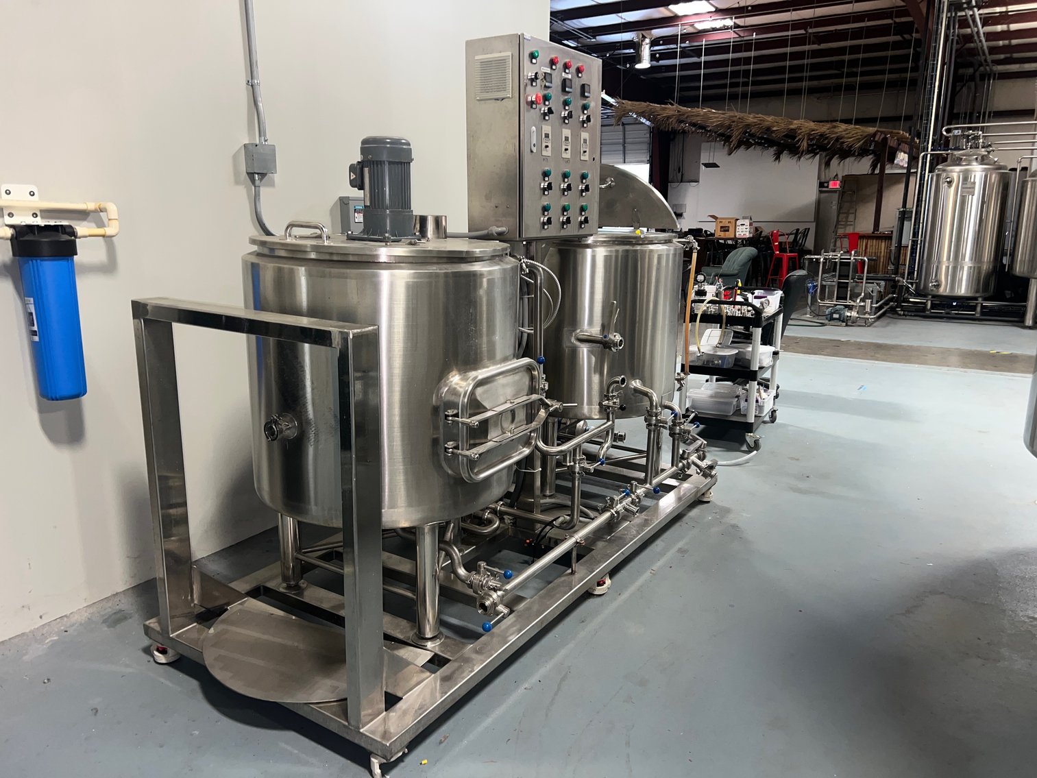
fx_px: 779
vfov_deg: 53.1
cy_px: 389
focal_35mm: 26
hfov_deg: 67.3
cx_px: 518
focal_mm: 5.7
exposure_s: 1/15
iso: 80
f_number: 1.5
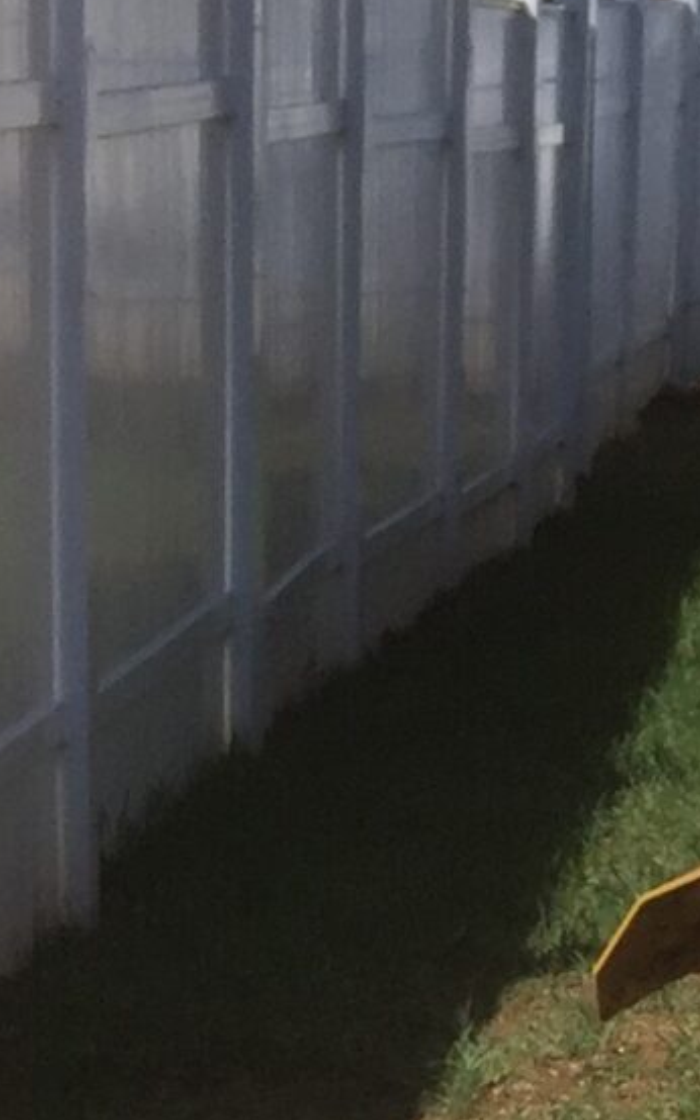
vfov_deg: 12.9
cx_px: -32
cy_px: 2200
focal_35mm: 142
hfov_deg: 9.2
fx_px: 4337
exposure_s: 1/3597
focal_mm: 4.15
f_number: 2.2
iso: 32
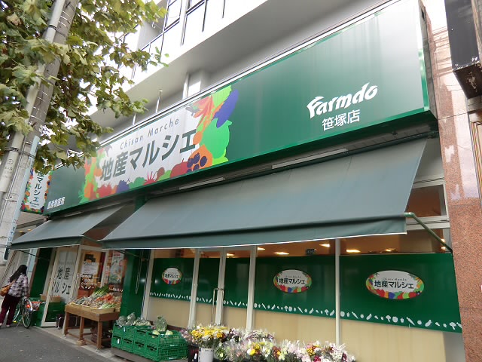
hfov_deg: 71.6
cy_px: 181
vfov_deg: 56.8
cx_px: 241
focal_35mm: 24
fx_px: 334
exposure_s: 1/80
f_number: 3.2
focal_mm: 4.3
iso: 64
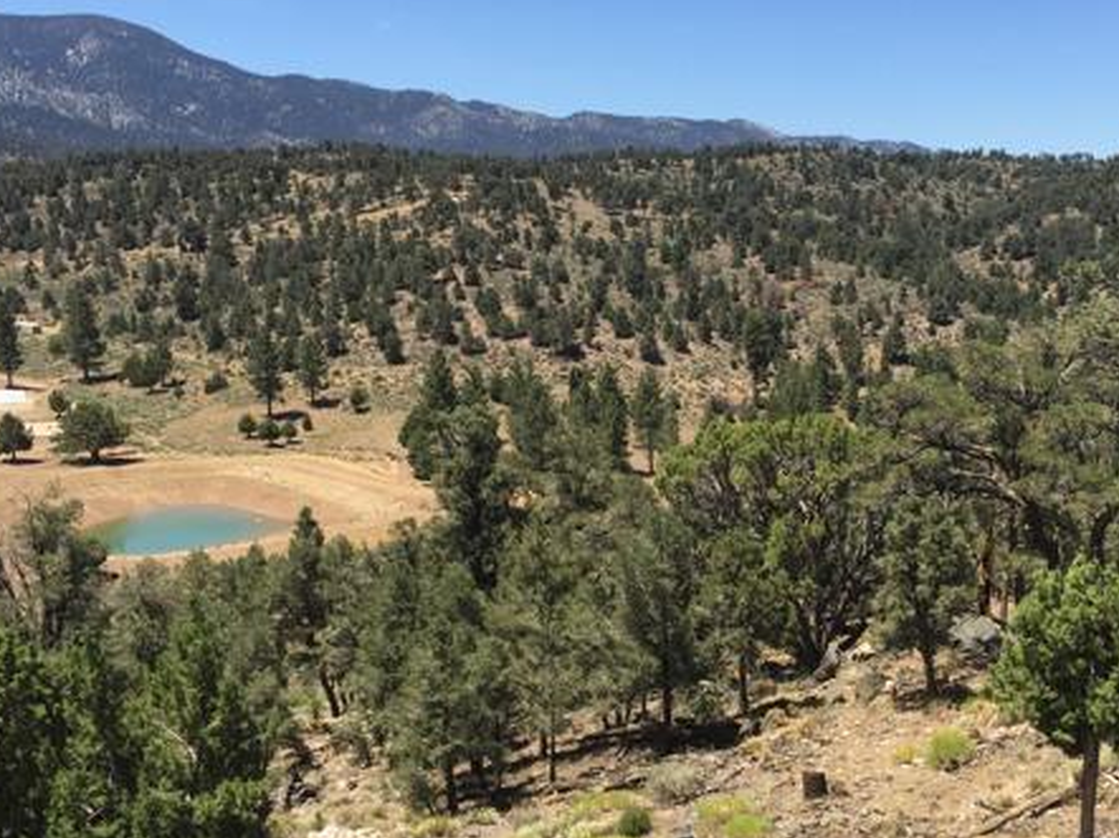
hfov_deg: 44.2
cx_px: 734
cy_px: 484
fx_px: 1357
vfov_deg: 34.3
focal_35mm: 42
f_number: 2.2
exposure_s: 1/1412
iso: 32
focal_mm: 4.15
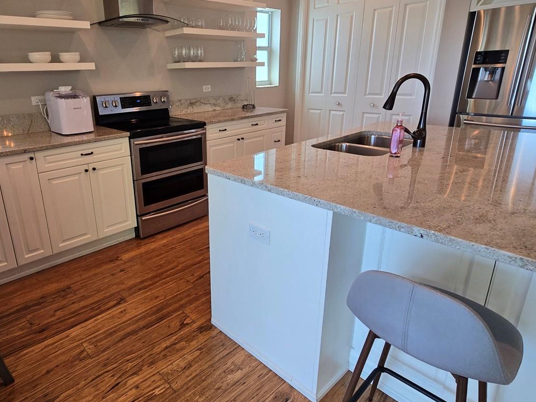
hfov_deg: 80.2
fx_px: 310
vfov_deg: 65.7
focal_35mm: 20
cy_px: 173
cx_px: 200
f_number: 2.2
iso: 80
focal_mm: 2.2
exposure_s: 1/60
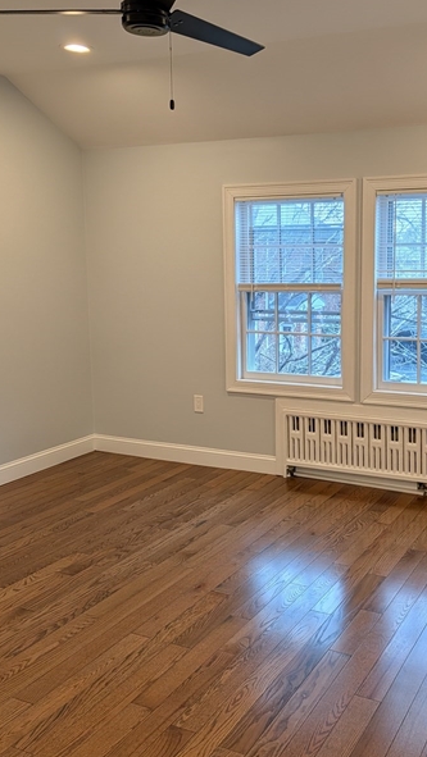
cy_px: 339
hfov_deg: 34.1
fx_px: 683
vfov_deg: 57.9
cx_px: 313
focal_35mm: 34
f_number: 1.68
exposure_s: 1/120
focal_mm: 6.9
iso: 24
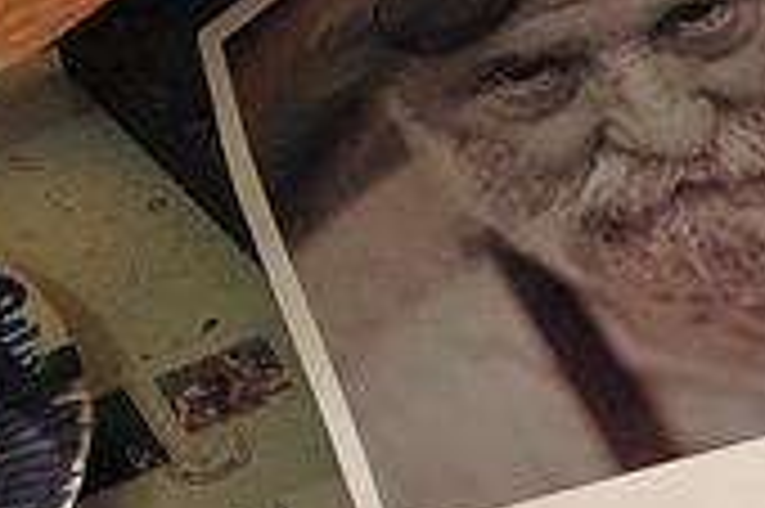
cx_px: 801
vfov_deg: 10.6
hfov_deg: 16.4
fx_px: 2590
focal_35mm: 122
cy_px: 892
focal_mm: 18
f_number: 3.5
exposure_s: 1/20
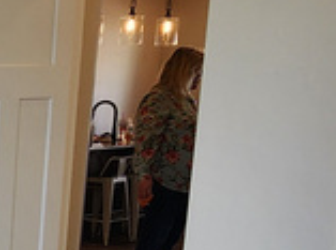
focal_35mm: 85
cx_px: -362
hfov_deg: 16.6
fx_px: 823
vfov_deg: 16.6
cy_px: 297
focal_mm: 2.2
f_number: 2.2
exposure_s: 1/120
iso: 80
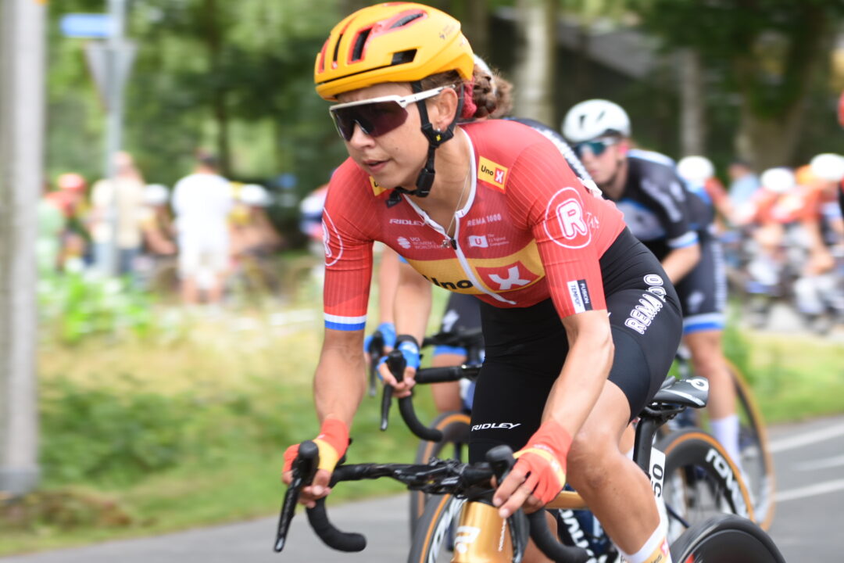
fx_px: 3024
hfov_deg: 15.9
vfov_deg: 10.6
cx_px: 422
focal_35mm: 129
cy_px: 282
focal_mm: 86
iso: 140
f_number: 3.5
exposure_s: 1/250
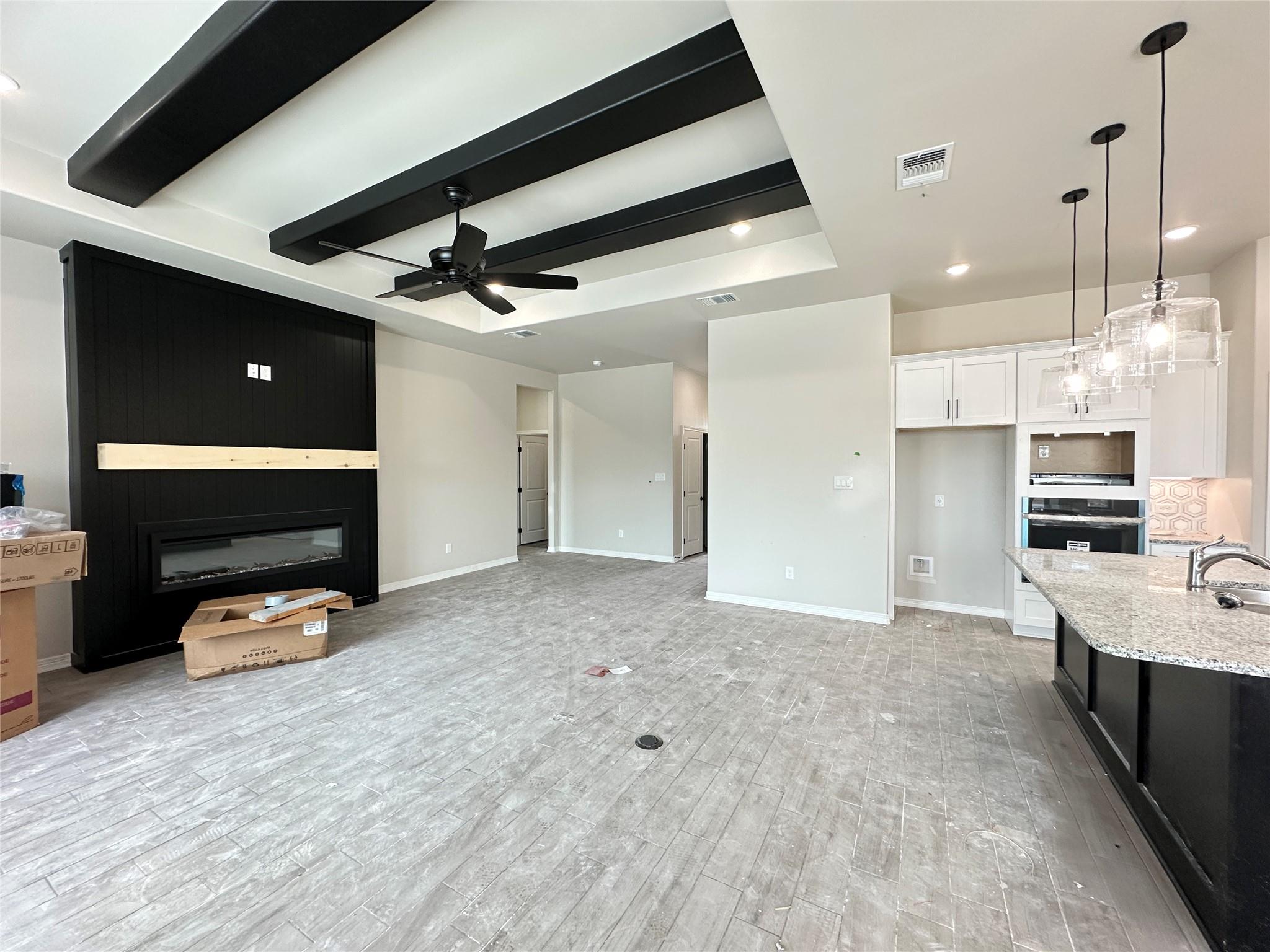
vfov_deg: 85.7
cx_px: 635
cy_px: 476
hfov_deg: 102.1
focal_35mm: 14
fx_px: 514
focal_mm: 2.22
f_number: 2.2
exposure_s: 1/99
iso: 160
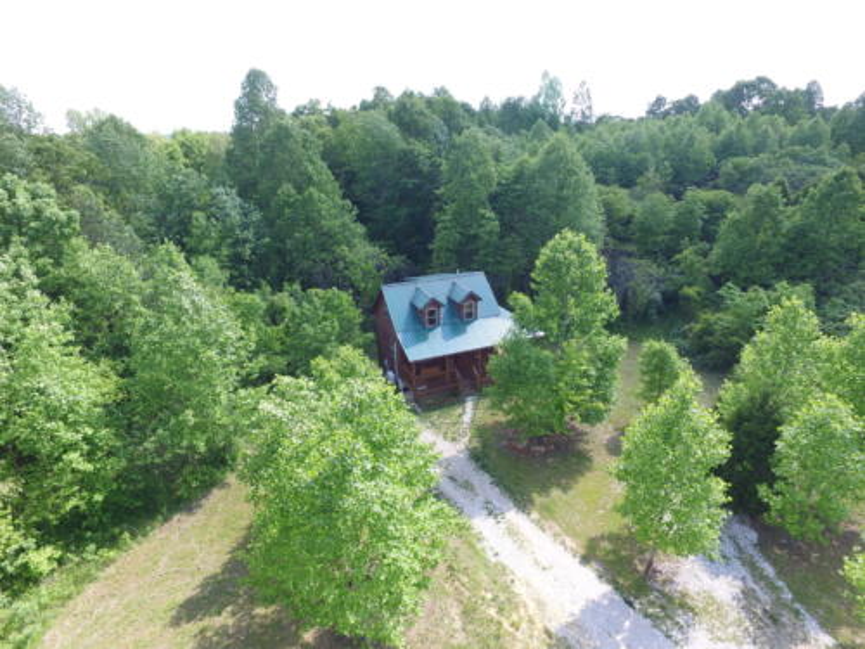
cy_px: 324
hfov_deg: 81.7
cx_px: 432
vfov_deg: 66.0
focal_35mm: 20
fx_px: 500
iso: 100
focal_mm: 3.61
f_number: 2.8
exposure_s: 1/196
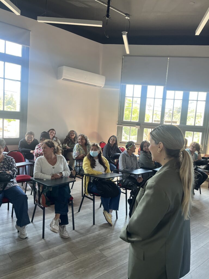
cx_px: 104
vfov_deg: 67.3
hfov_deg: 53.1
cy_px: 140
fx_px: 209
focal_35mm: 26
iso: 125
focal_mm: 5.1
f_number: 1.6
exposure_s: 1/104
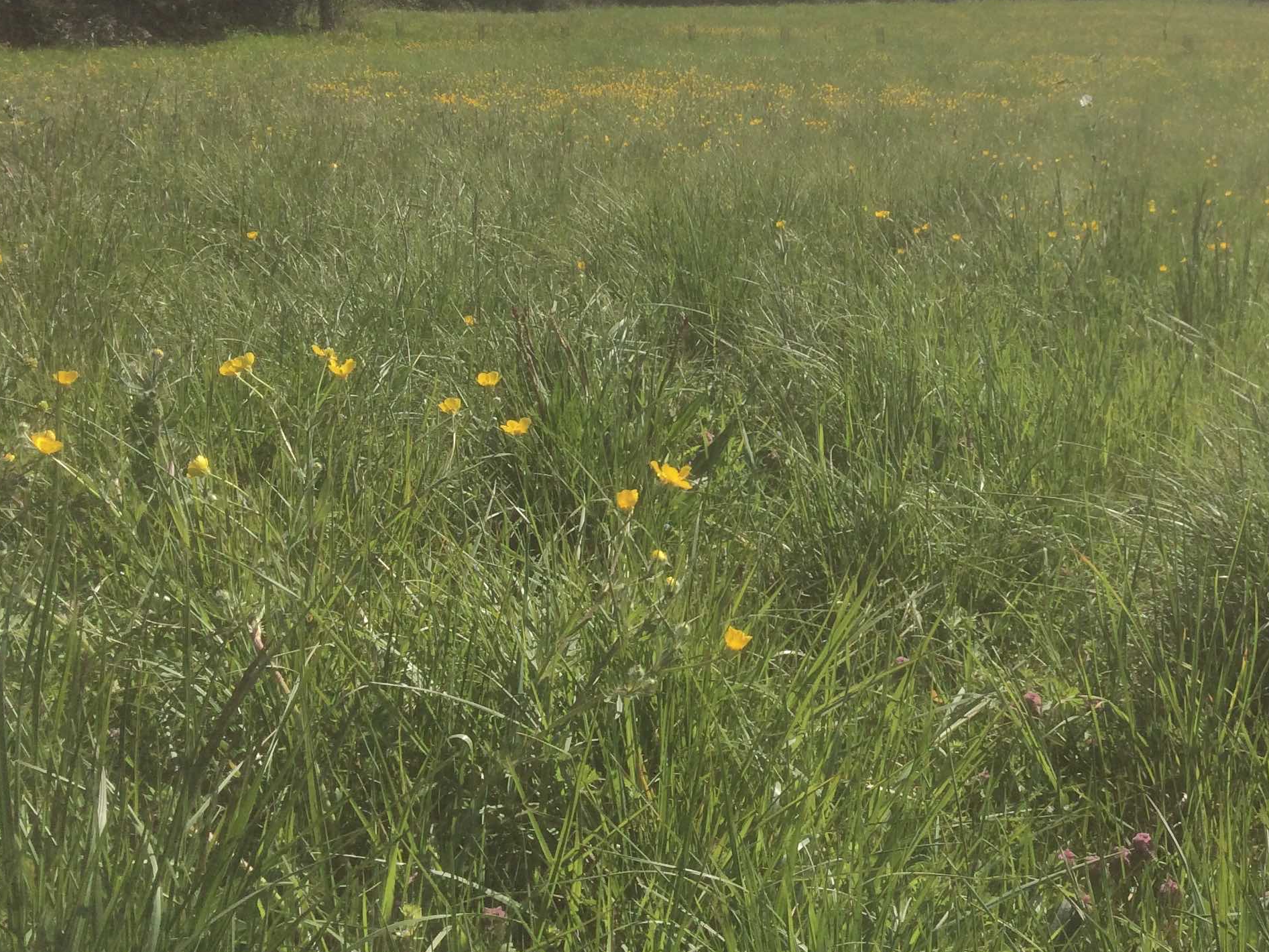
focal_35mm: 50
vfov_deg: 28.8
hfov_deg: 37.2
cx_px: 967
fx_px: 1833
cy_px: 270
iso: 32
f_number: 2.2
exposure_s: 1/2415
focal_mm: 4.15
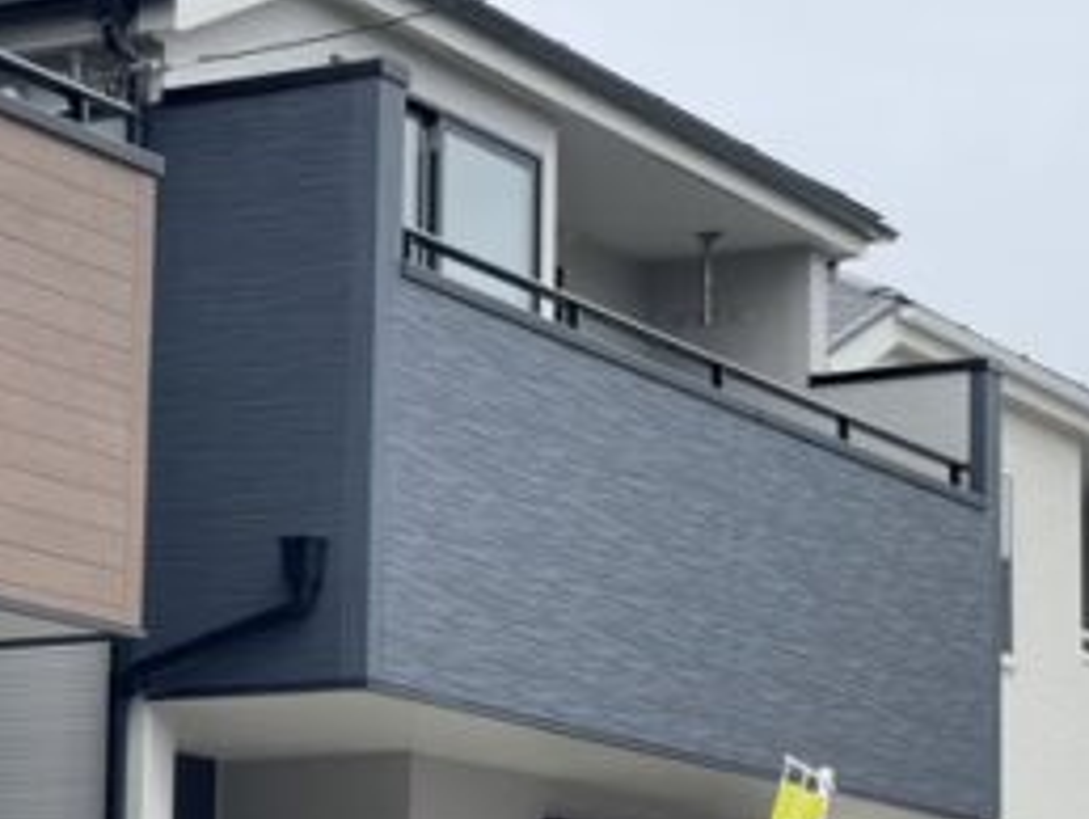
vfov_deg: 11.9
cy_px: 618
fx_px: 3905
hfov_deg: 15.9
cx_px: 544
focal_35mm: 124
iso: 20
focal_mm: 7.5
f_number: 2.2
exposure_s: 1/742
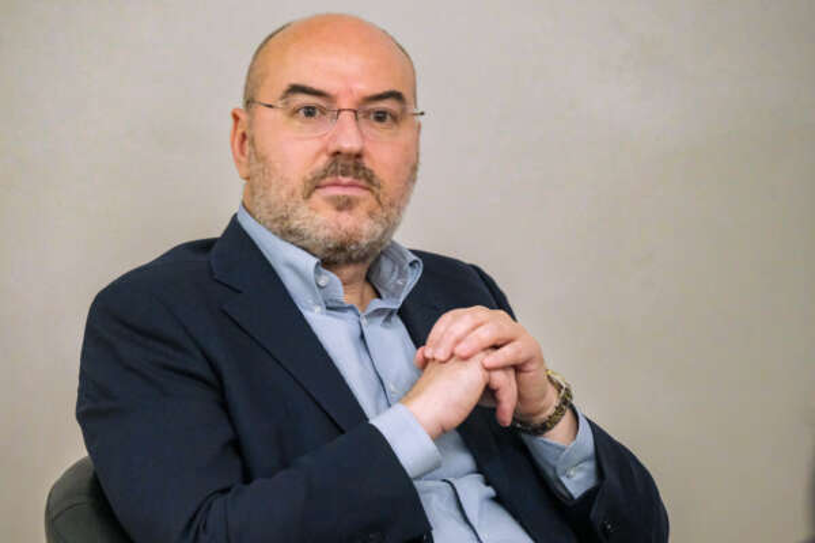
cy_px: 272
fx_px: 8874
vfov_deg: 3.5
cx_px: 408
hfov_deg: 5.3
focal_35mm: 392
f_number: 5.6
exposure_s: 1/50
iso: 10000
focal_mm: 261.2
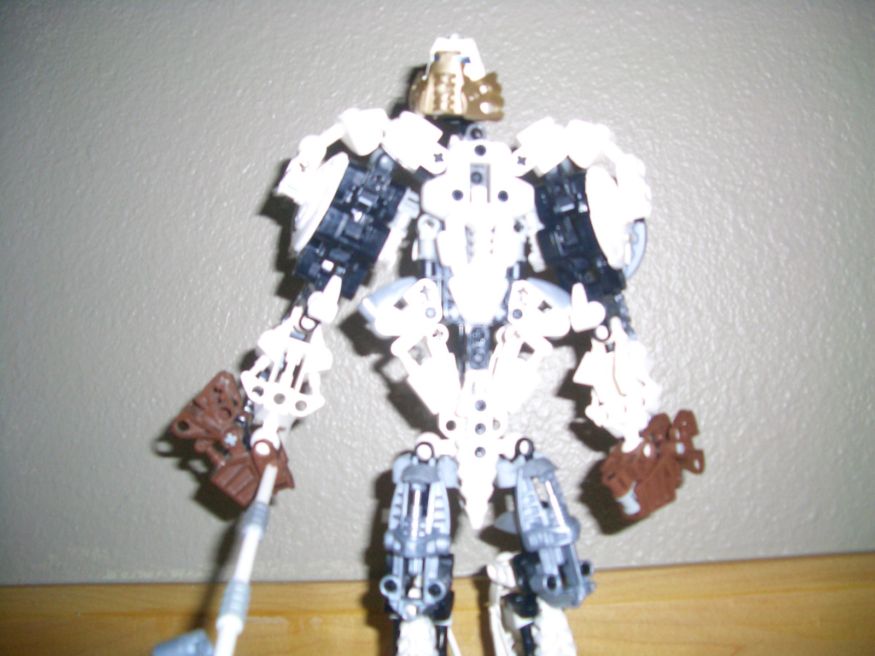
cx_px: 438
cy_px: 328
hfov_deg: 52.6
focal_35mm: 35
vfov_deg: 40.7
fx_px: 885
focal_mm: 5.8
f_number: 2.6
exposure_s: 1/60
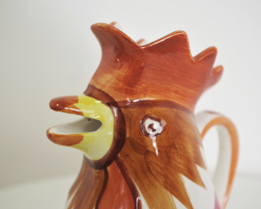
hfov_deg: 32.0
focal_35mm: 59
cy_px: 104
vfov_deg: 25.8
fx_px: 456
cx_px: 130
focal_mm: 35
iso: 400
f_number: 4.5
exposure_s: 1/80
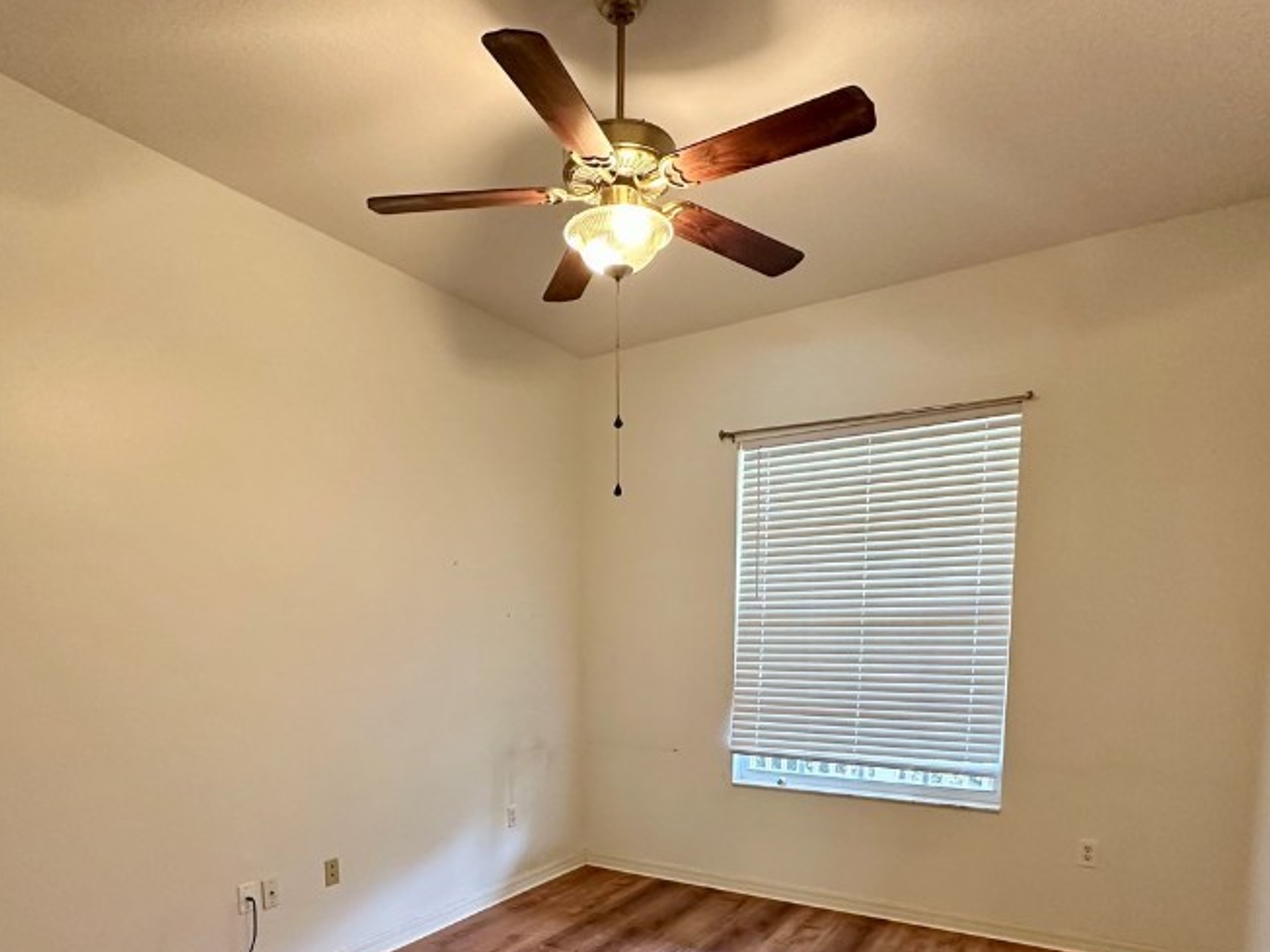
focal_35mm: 22
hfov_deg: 76.2
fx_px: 807
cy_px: 726
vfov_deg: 57.6
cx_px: 580
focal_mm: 2.22
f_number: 2.2
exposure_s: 1/120
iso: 320
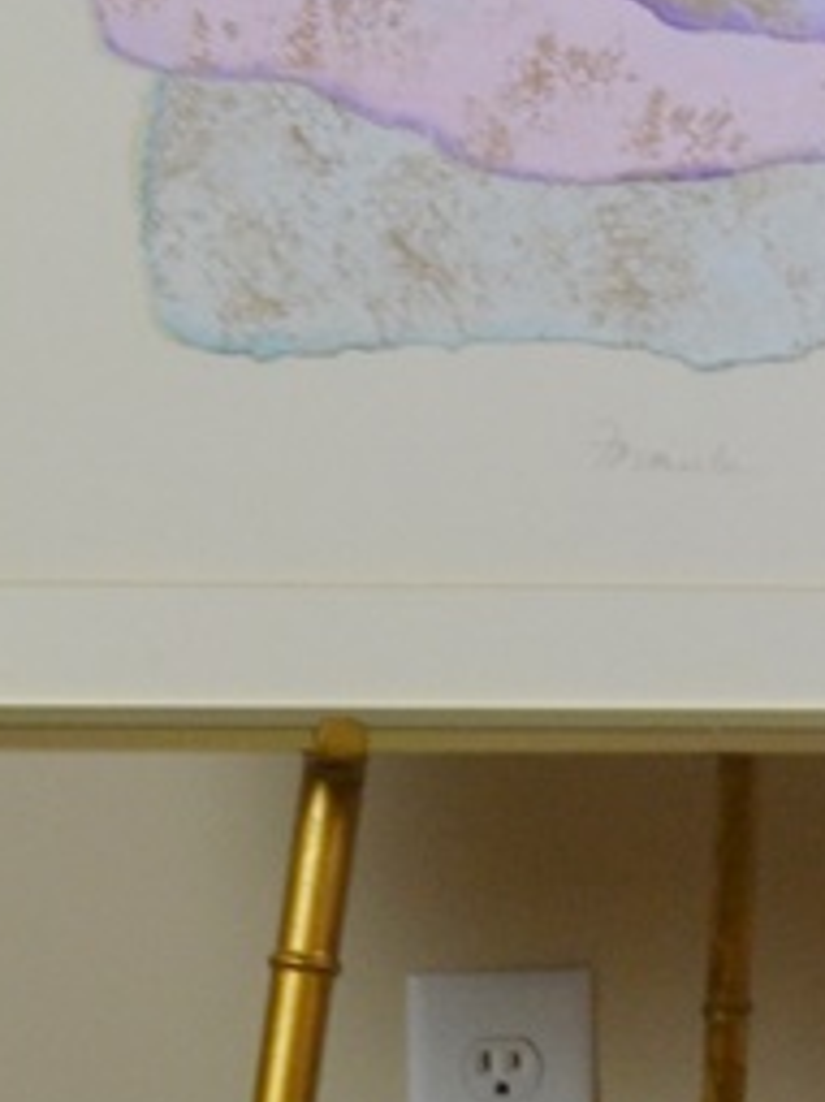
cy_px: 601
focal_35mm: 339
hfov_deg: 4.4
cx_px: 734
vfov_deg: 5.8
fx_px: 10782
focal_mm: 40
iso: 400
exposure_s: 1/60
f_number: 5.6
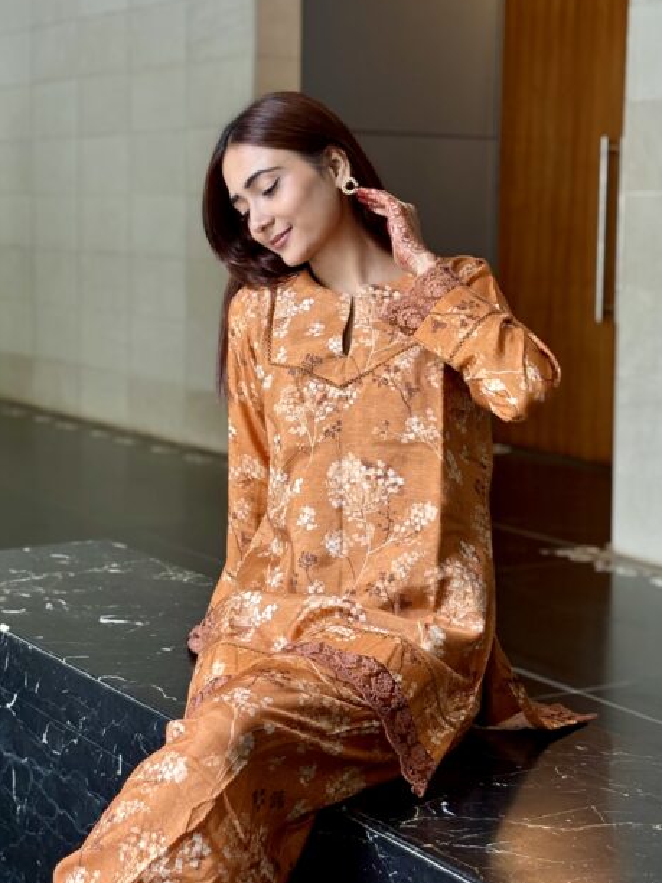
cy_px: 351
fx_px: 1734
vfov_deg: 28.5
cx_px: 337
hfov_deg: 21.6
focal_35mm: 68
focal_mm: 5.96
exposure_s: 1/50
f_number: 1.6
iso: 80
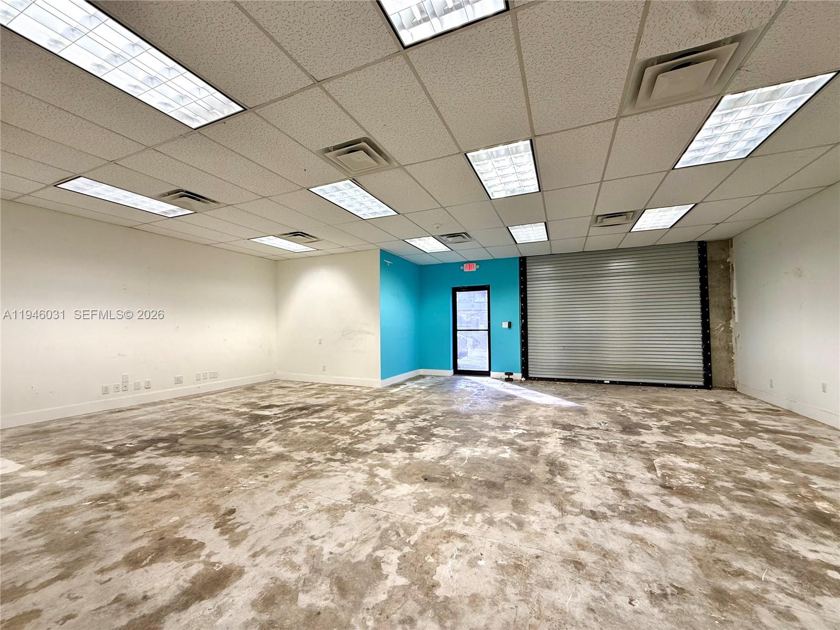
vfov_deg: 85.7
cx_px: 420
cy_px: 315
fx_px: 340
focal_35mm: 14
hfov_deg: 102.1
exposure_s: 1/120
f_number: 2.2
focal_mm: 2.22
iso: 125
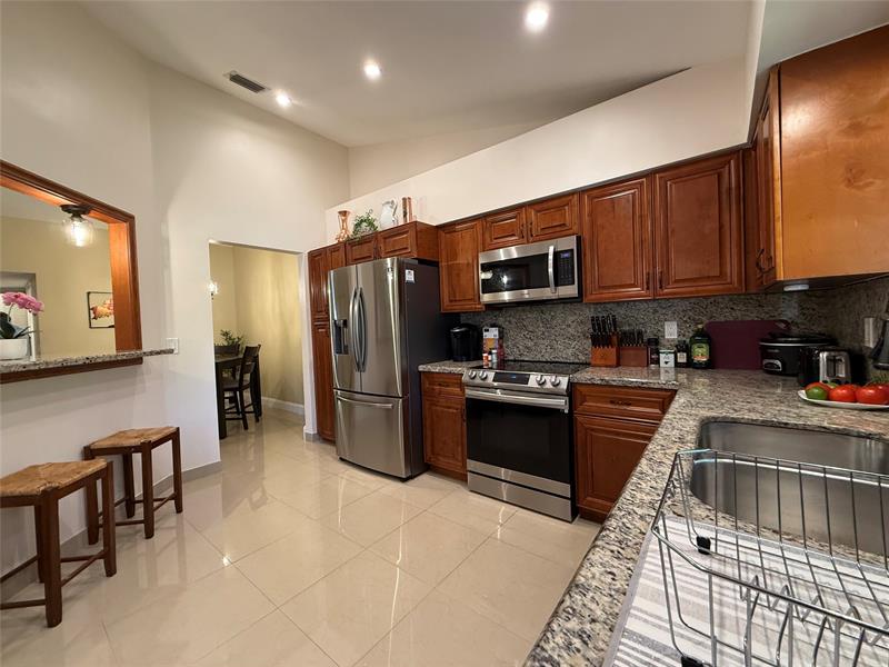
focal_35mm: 14
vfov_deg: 85.7
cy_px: 334
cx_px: 444
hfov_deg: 102.1
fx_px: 360
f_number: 2.2
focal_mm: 2.22
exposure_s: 1/60
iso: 320
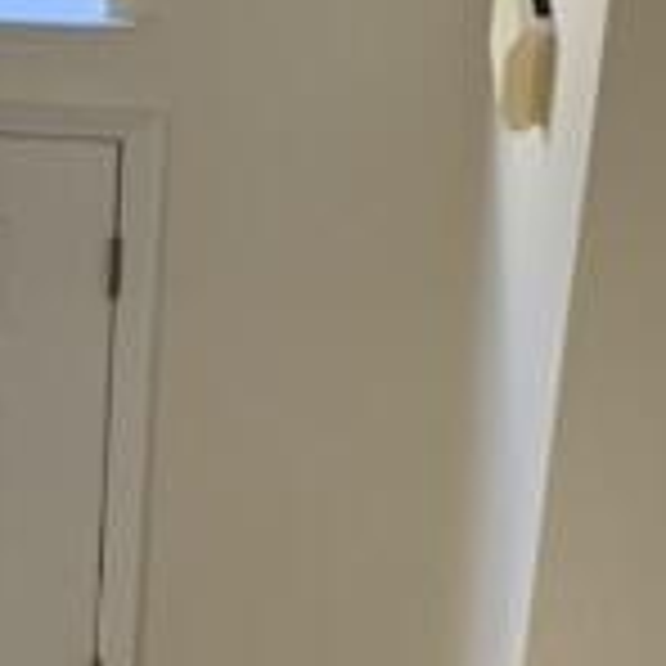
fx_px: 3461
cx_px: 63
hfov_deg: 10.9
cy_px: 490
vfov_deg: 11.0
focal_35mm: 159
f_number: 1.8
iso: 64
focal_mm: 4.25
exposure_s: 1/121
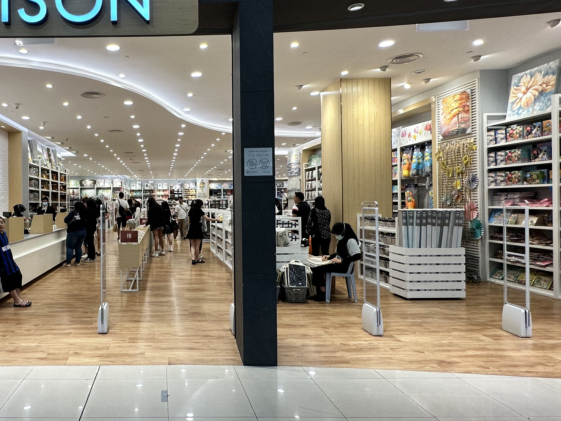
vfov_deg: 54.8
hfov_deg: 65.9
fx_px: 405
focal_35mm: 25
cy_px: 200
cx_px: 154
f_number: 2.2
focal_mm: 2.22
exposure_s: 1/100
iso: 64
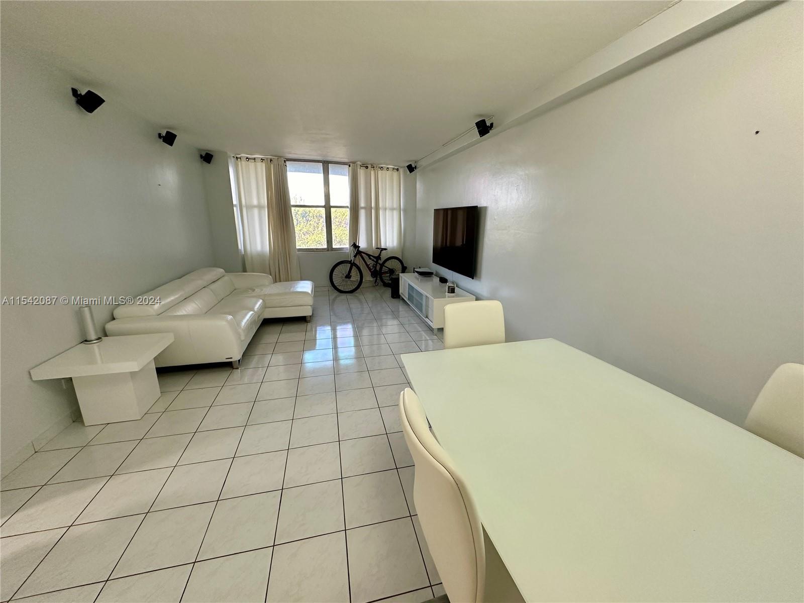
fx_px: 325
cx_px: 402
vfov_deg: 85.7
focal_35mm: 14
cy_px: 302
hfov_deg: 102.1
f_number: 2.2
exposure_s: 1/120
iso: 250
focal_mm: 2.22
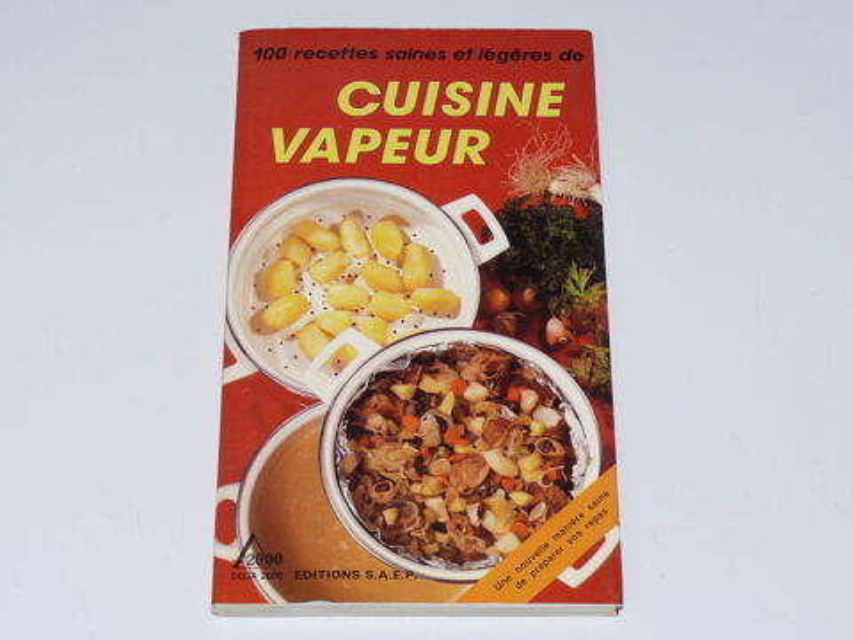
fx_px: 2193
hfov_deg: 22.0
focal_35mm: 89
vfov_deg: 16.6
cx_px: 426
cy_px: 320
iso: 100
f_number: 3.2
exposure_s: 1/30
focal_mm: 13.8
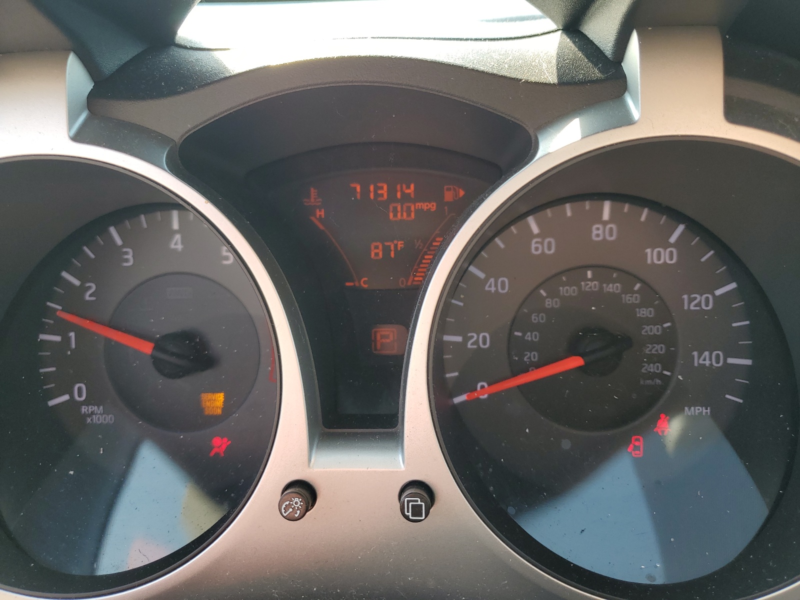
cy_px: 300
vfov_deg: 53.1
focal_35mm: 26
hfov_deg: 67.3
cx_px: 400
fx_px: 601
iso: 50
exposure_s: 1/192
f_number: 1.5
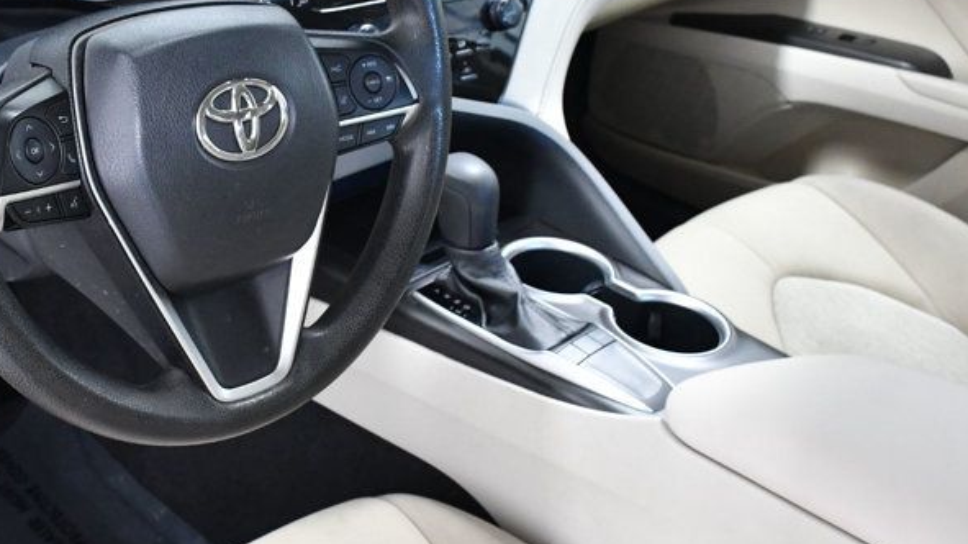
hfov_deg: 41.5
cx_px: 318
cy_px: 220
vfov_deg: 24.4
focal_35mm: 49
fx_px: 1257
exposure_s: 1/100
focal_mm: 18
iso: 2500
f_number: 5
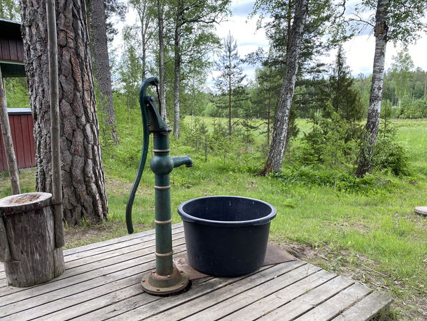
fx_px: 333
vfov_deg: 51.3
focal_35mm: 27
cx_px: 213
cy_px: 166
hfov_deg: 65.3
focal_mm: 4.25
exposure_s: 1/225
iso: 32
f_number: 1.8
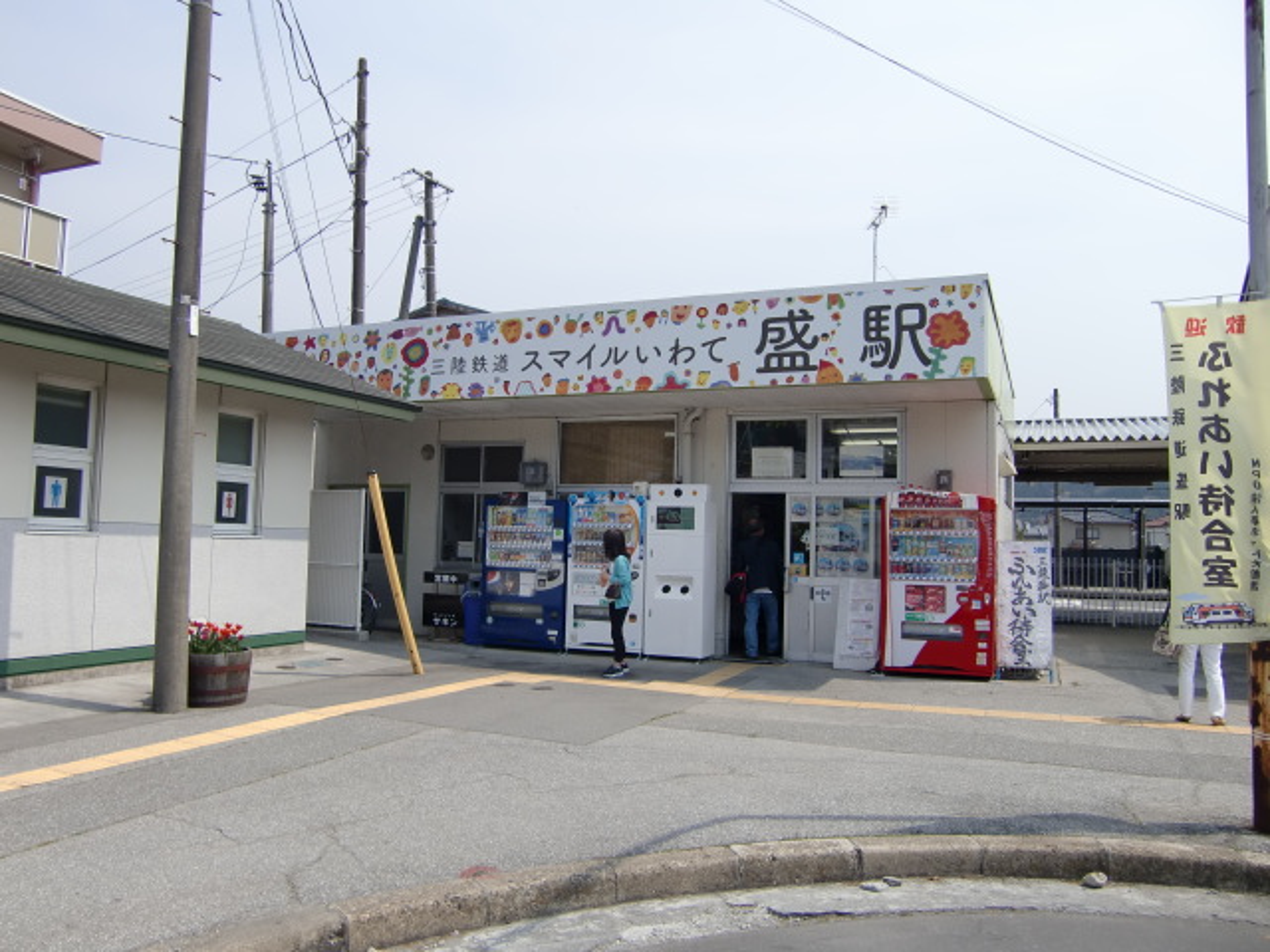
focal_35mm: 28
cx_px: 635
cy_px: 476
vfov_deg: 49.7
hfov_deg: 63.4
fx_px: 1027
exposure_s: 1/200
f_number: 7
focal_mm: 4.9
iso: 64
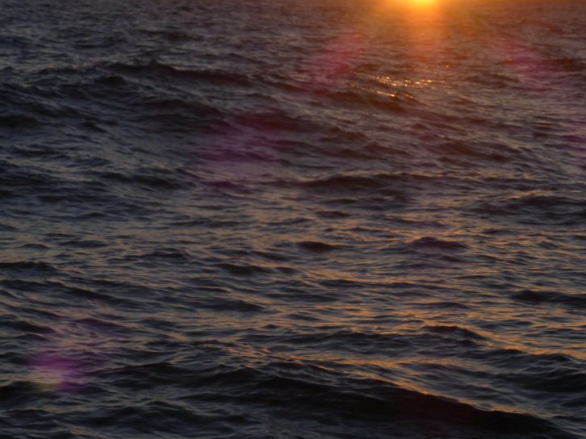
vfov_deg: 9.0
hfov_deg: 12.1
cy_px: 165
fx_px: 2775
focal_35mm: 164
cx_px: 255
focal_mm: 19.4
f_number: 5.3
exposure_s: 1/500
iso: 100
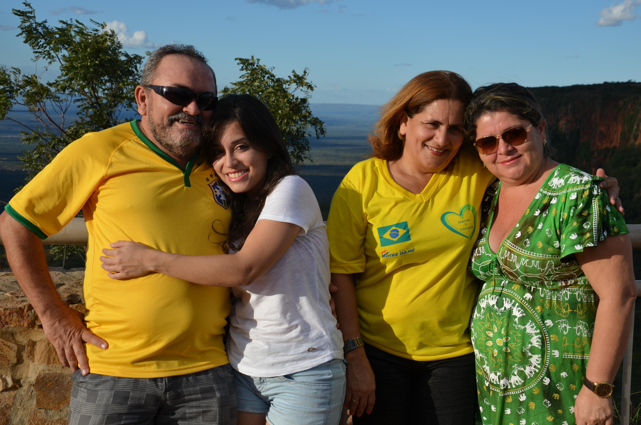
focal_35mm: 51
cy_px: 212
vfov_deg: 26.4
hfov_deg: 39.0
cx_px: 320
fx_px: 906
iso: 100
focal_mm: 34
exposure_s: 1/250
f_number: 8
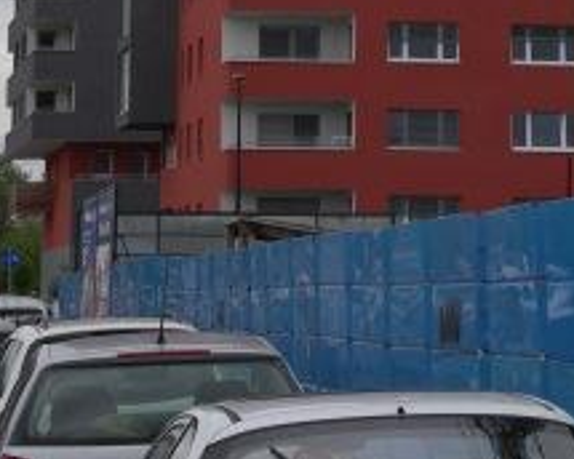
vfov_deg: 8.9
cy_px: -121
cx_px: 352
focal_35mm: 171
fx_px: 2905
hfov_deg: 11.3
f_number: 7.8
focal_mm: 17.4
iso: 80
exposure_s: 1/160
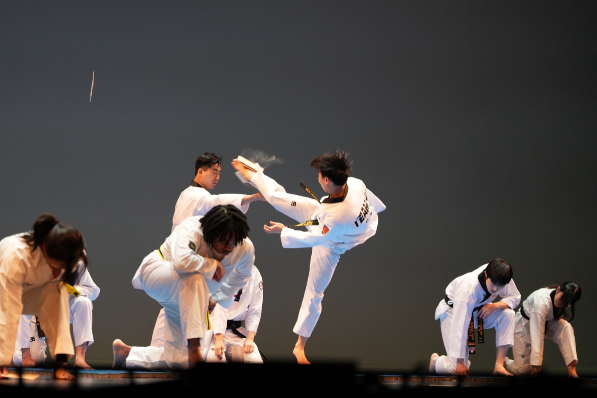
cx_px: 298
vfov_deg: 11.5
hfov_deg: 17.2
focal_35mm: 119
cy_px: 199
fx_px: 1973
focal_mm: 119
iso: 2500
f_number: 2.8
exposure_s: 1/500
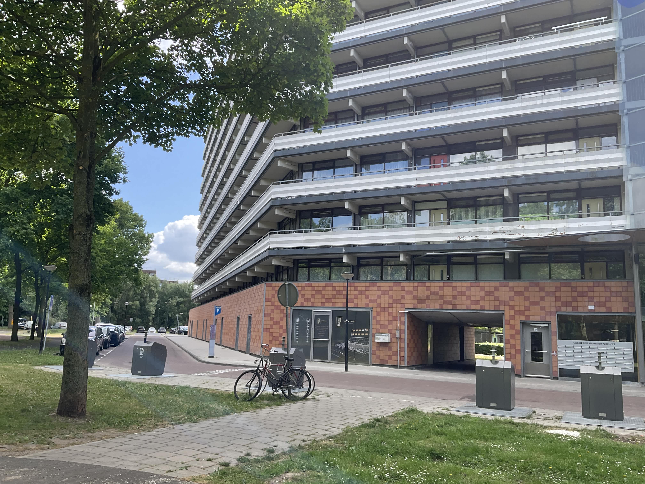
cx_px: 322
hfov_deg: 61.7
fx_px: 540
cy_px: 242
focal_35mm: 29
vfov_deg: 48.2
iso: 16
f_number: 1.8
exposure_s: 1/469
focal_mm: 3
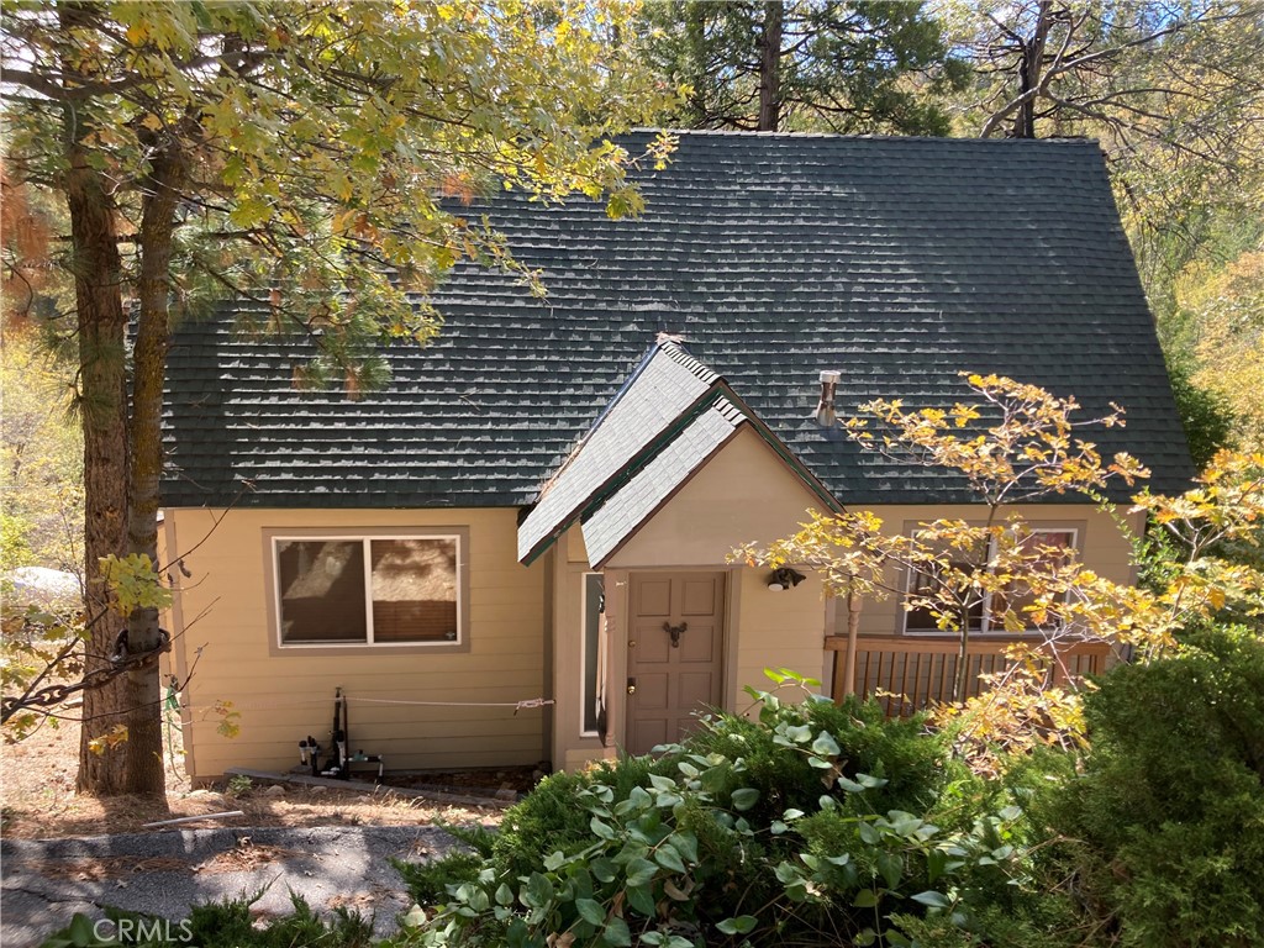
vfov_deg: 49.7
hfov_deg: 63.4
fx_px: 1022
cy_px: 474
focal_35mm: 28
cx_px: 632
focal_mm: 3.99
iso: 20
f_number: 1.8
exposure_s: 1/248
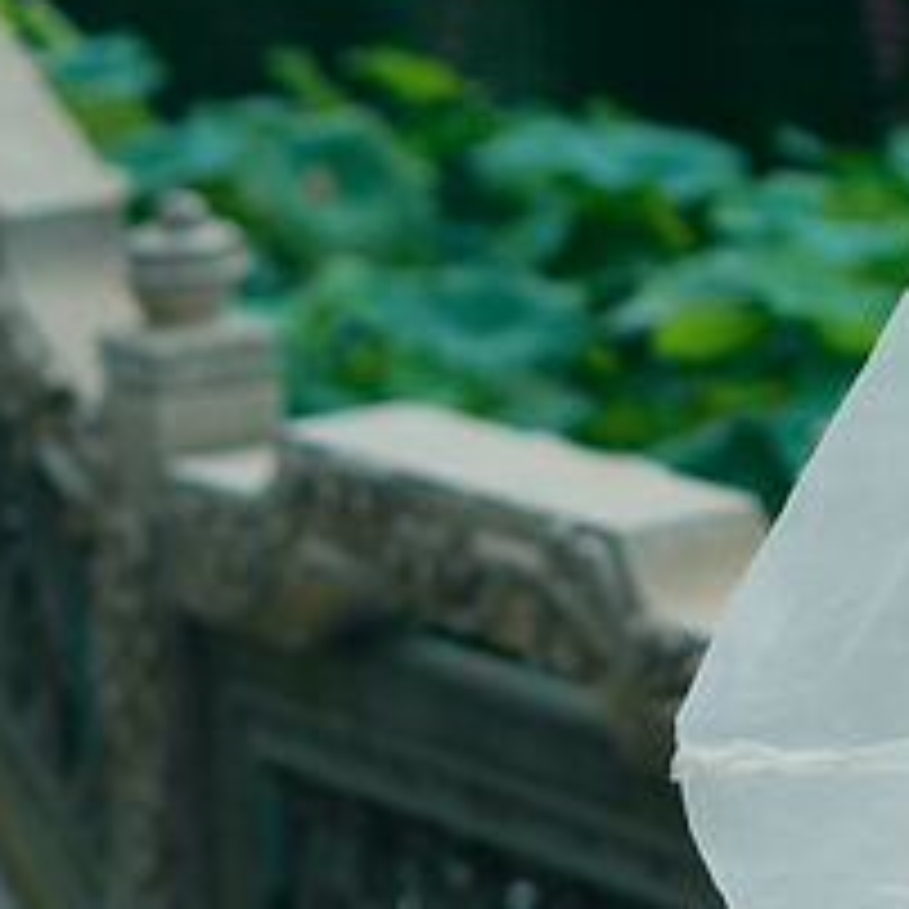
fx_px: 7487
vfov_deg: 6.8
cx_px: 1508
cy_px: -639
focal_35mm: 252
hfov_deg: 6.8
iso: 100
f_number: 2.5
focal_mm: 50
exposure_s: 1/250
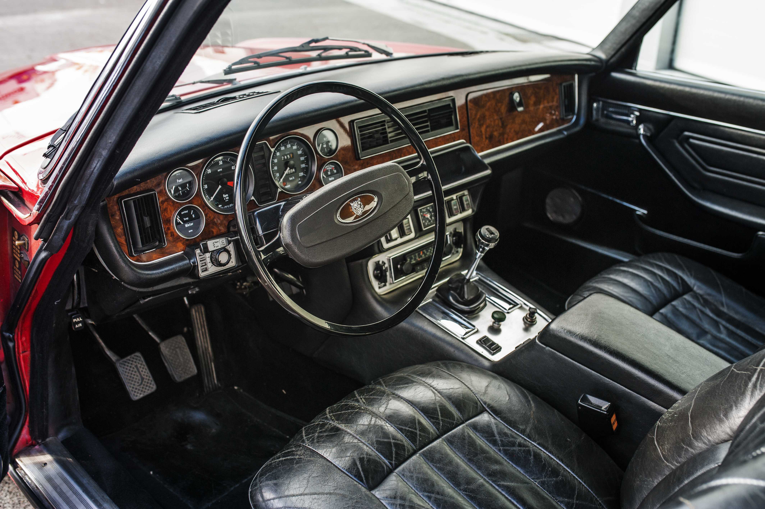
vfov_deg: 37.8
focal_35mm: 35
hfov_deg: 54.5
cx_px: 382
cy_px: 254
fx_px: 743
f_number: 5
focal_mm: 35
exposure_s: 1/125
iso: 320
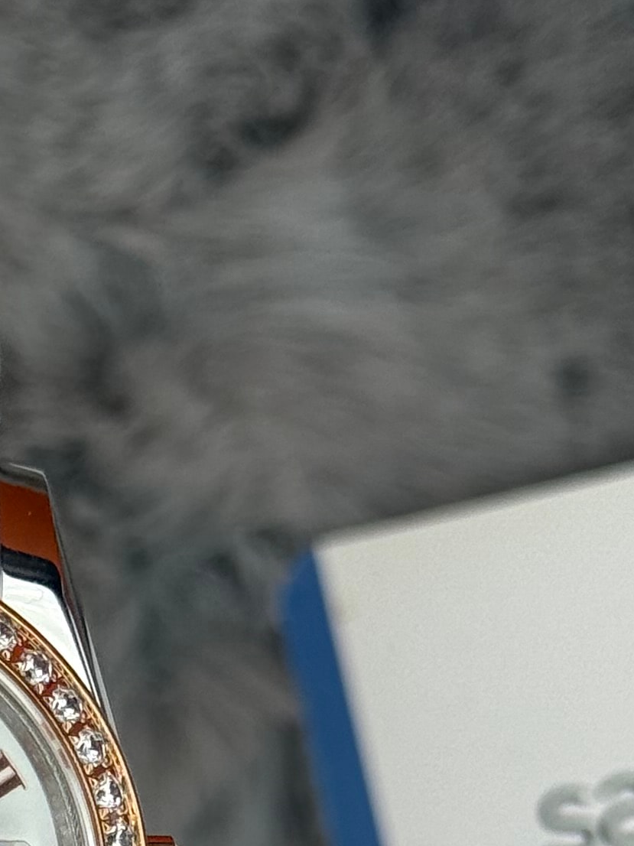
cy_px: 952
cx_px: -202
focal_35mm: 175
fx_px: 4275
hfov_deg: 8.4
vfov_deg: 11.1
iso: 64
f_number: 1.78
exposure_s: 1/1027
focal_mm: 6.76
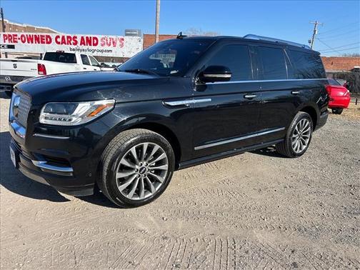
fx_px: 270
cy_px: 135
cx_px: 180
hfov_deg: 67.3
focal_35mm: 26
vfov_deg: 53.1
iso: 50
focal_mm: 5.7
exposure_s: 1/3077
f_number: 1.5
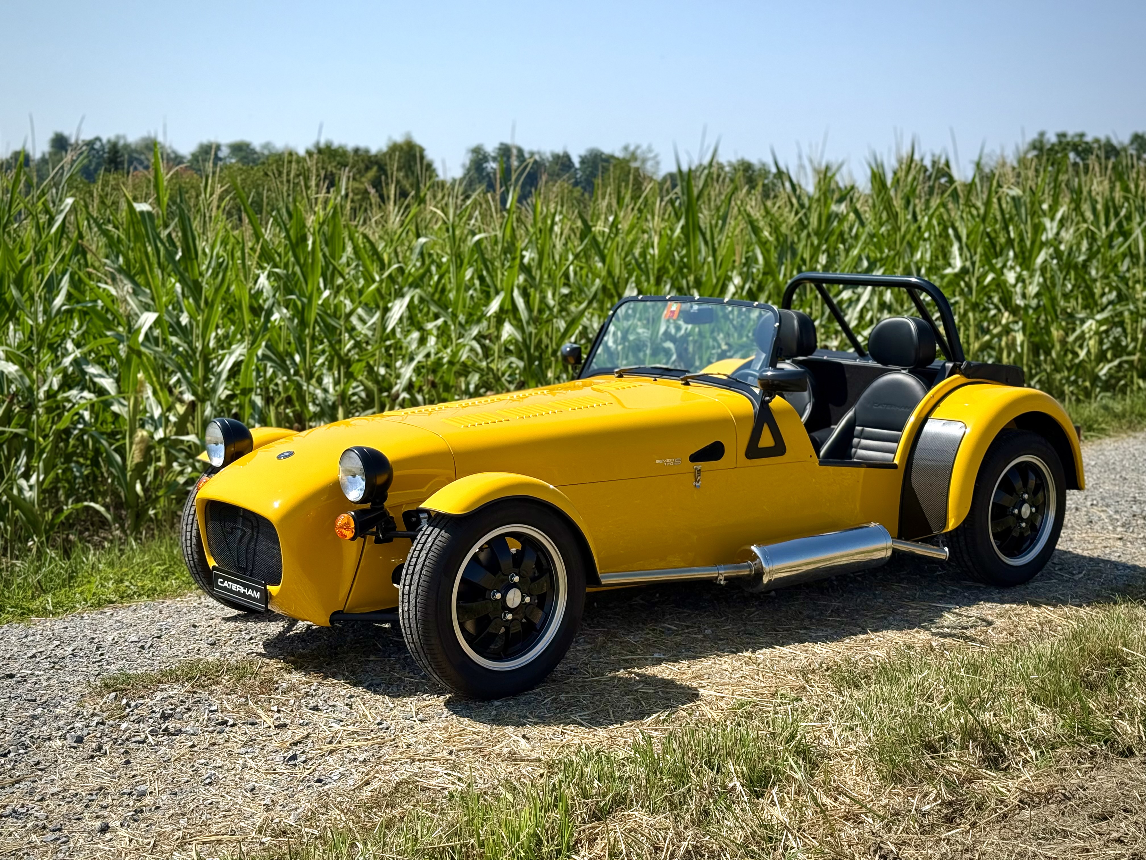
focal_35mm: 48
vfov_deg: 30.3
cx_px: 573
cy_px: 430
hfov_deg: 39.7
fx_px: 1589
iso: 80
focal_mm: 6.76
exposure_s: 1/5587
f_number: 1.78
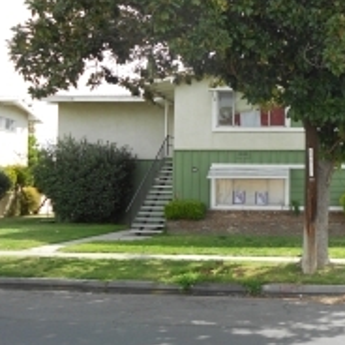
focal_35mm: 50
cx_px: 291
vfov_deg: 34.0
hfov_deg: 32.8
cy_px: 165
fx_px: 564
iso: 80
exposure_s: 1/400
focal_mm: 4.6
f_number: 3.2
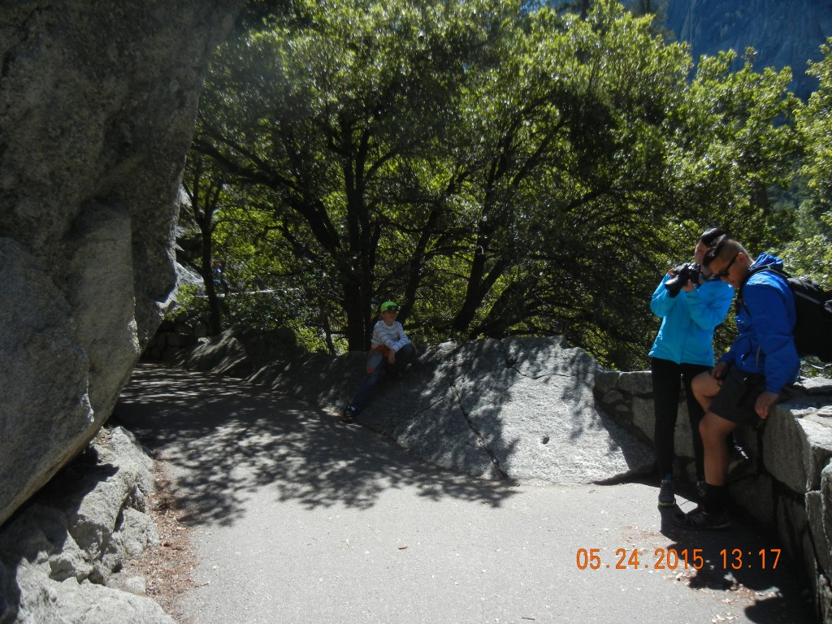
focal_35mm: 30
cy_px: 312
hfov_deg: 60.0
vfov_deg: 46.8
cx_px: 416
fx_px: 721
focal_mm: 5.4
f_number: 3.5
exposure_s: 1/922
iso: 160
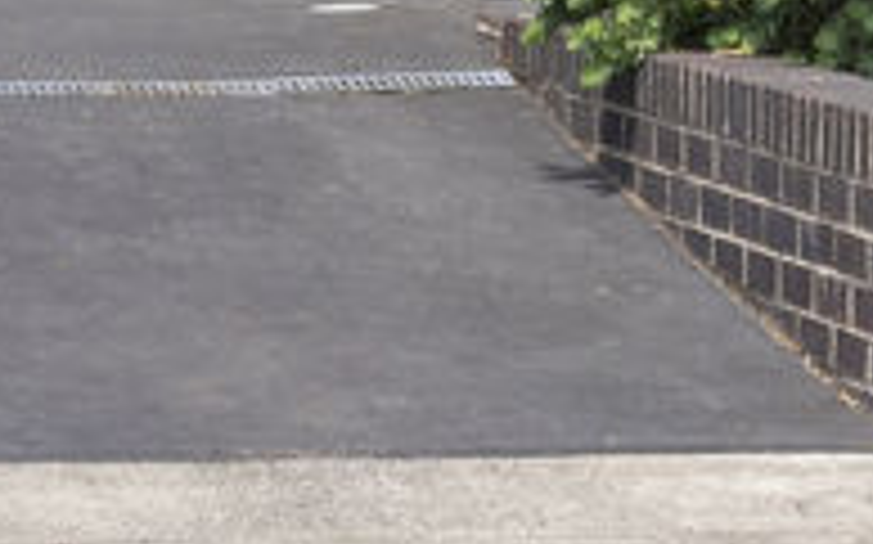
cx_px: 585
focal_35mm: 309
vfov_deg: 4.1
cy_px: -1133
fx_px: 7347
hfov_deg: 6.8
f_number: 9
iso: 400
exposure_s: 1/100
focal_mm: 49
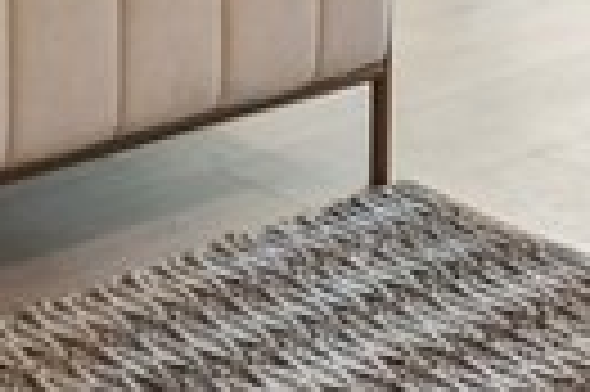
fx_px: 1915
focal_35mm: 117
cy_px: -516
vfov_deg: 10.3
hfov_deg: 17.5
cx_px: 203
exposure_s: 1/5
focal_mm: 15
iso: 400
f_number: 9
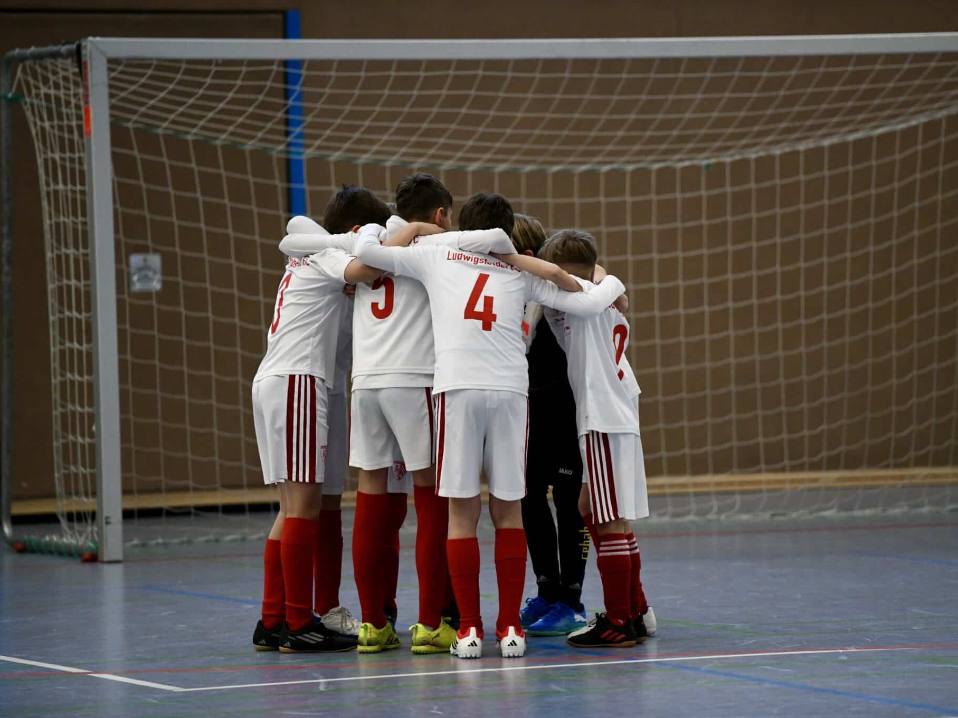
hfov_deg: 9.1
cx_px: 527
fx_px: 6005
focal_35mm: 217
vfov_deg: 6.8
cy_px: 358
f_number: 2.8
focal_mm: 200
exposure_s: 1/1250
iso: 5000
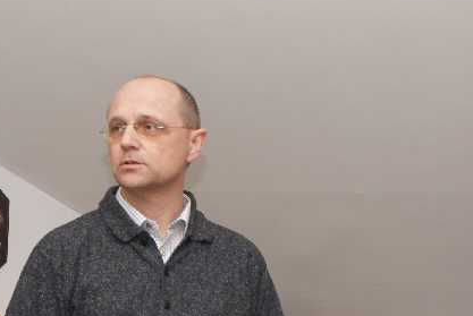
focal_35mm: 146
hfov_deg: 13.9
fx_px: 1925
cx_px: 98
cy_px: 242
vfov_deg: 9.4
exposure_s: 1/60
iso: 400
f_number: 5.6
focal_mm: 35
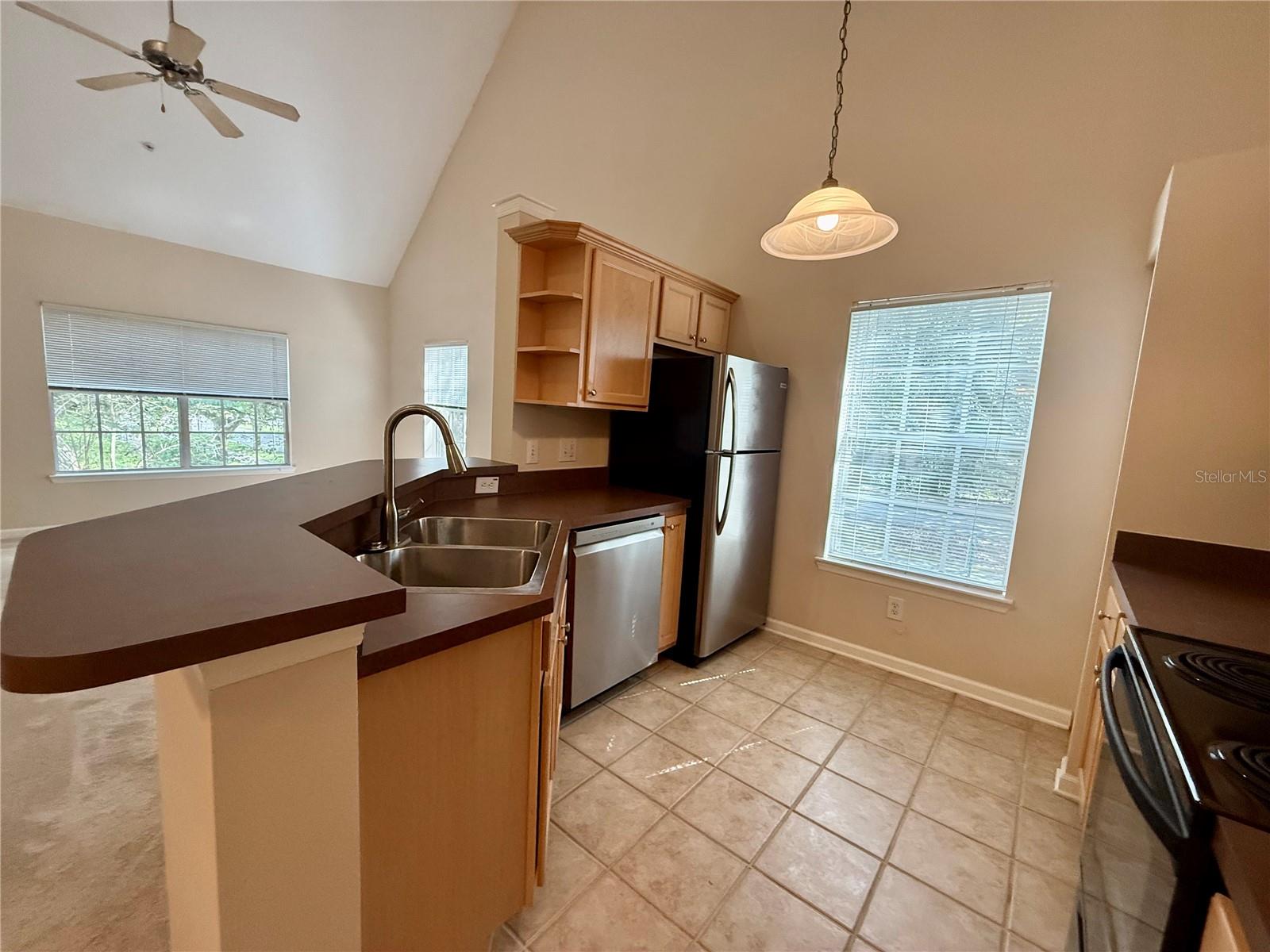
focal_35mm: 14
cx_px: 635
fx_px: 514
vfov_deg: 85.7
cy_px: 476
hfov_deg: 102.1
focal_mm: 2.22
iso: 400
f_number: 2.2
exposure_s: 1/120
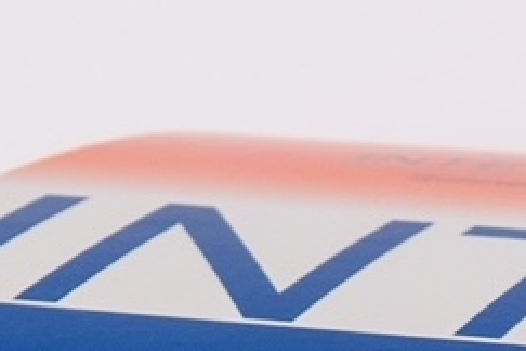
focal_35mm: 300
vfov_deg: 4.5
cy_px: 802
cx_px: 734
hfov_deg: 6.8
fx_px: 4383
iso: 100
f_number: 8
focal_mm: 38
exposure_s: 1/125
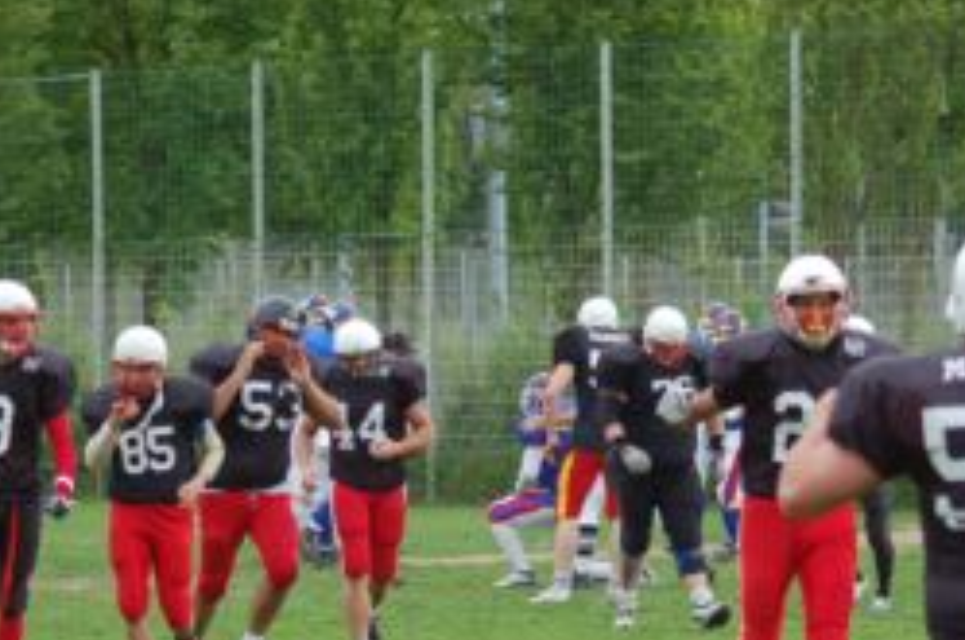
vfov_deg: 7.2
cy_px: 442
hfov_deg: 10.8
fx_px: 5110
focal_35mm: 191
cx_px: 564
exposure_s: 1/1000
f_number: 4
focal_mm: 70
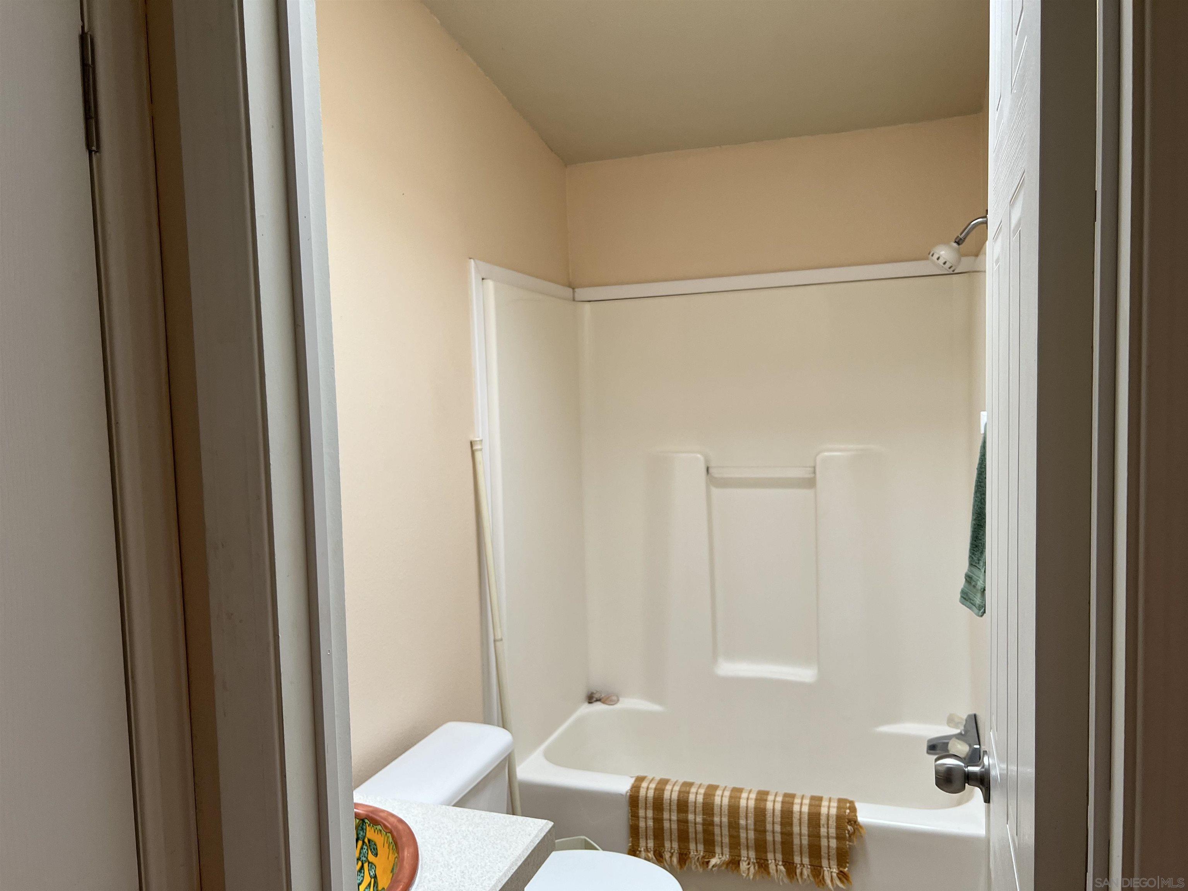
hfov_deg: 67.3
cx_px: 594
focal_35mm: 26
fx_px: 892
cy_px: 446
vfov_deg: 53.1
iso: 80
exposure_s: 1/121
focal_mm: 5.7
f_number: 1.5
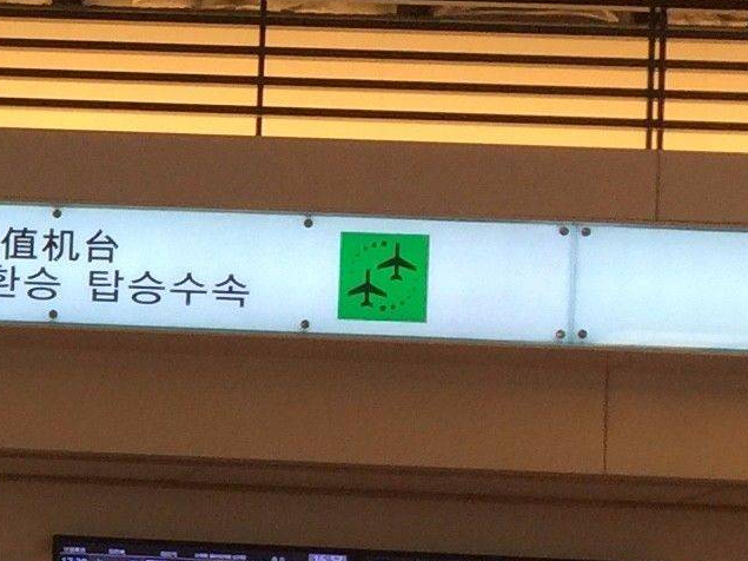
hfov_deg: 12.0
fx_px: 3219
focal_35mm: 149
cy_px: 635
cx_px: -691
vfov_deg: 9.8
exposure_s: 1/40
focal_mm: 4.15
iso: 32
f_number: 2.2
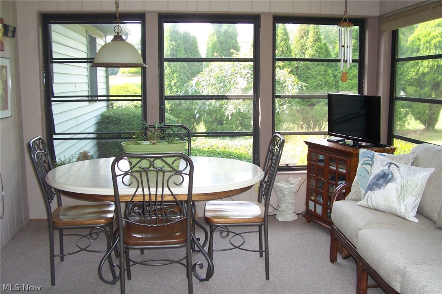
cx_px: 221
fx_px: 417
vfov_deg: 38.8
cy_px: 147
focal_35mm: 34
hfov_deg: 55.8
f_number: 2.7
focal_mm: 5.6
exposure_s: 1/90
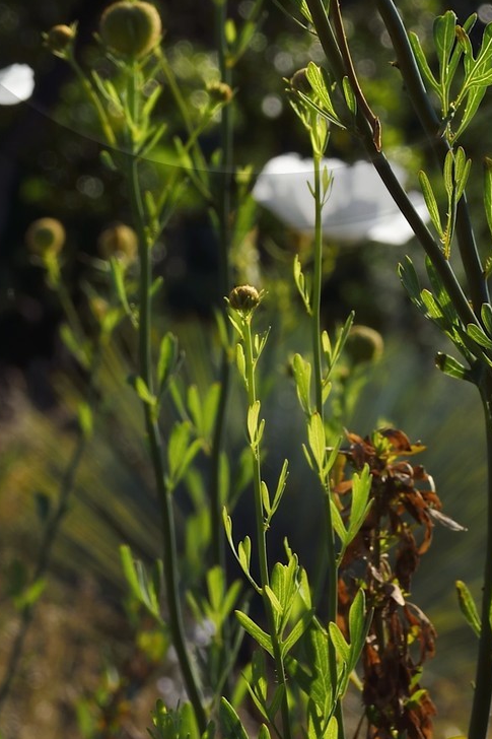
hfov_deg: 5.9
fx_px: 4737
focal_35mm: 231
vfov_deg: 8.8
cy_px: -246
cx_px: 261
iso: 200
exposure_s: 1/400
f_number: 10
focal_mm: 70
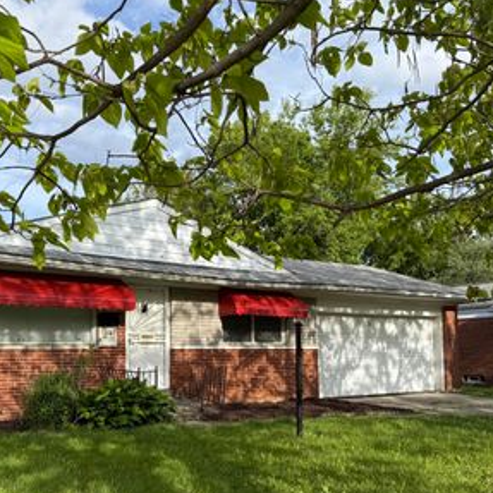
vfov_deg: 44.4
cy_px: 317
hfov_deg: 44.9
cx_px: 249
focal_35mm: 37
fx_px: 596
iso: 80
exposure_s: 1/2370
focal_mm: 6.76
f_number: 1.78
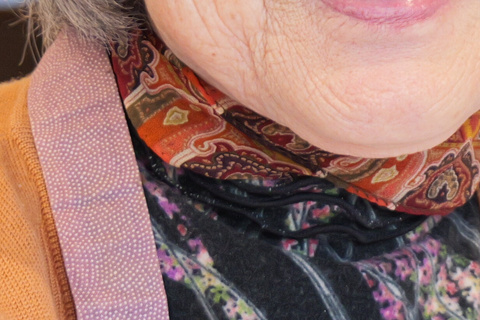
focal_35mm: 229
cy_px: -186
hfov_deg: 8.7
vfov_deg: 5.9
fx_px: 3053
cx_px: 758
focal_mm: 47
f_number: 5.1
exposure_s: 1/60
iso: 2000
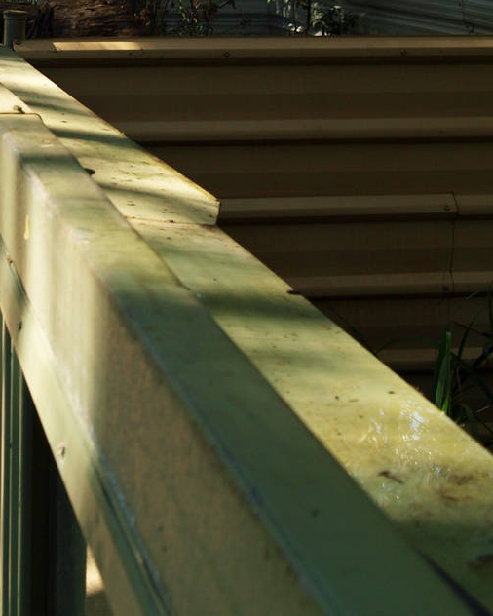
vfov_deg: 22.0
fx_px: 1531
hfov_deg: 17.9
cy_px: 19
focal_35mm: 84
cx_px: 10
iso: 160
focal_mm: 17
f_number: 5.6
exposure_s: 1/125
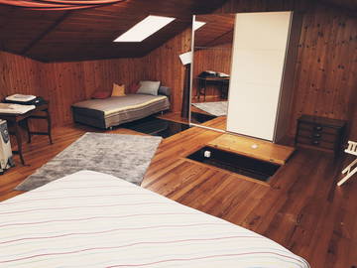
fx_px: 268
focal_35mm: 26
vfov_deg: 53.1
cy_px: 134
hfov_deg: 67.3
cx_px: 178
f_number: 1.7
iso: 80
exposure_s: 1/50
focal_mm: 4.2
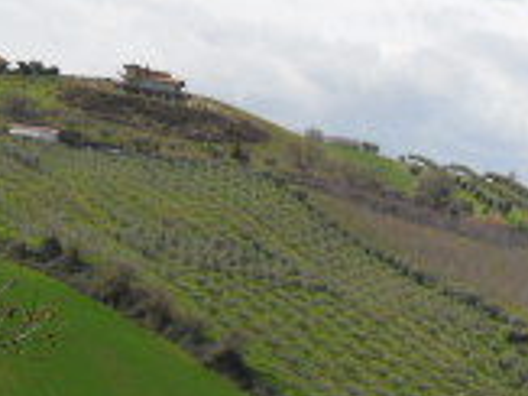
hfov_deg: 16.3
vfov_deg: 12.7
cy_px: 613
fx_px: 1677
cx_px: 790
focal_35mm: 110
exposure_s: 1/400
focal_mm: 5
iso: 80
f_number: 5.4
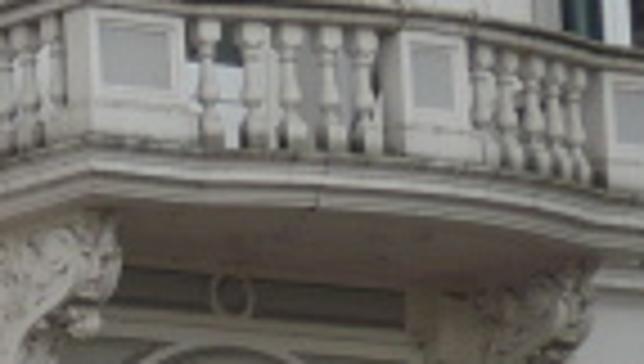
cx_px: -432
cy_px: 447
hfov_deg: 5.2
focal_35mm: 411
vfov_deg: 3.0
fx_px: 7030
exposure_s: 1/320
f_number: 4.3
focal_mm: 13
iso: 100
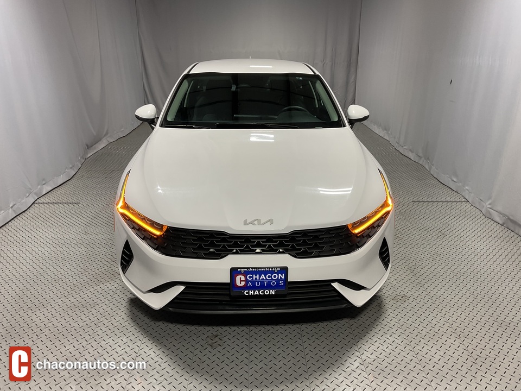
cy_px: 196
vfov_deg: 48.2
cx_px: 260
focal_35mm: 29
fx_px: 436
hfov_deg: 61.7
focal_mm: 3
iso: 25
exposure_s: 1/100
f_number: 1.8
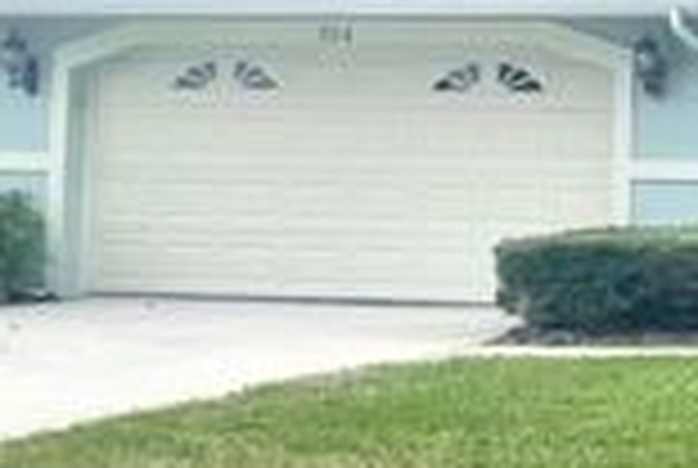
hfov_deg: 19.5
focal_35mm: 87
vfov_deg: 15.7
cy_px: 124
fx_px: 1690
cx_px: 1121
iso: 32
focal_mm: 4.2
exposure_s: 1/4132
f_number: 1.6
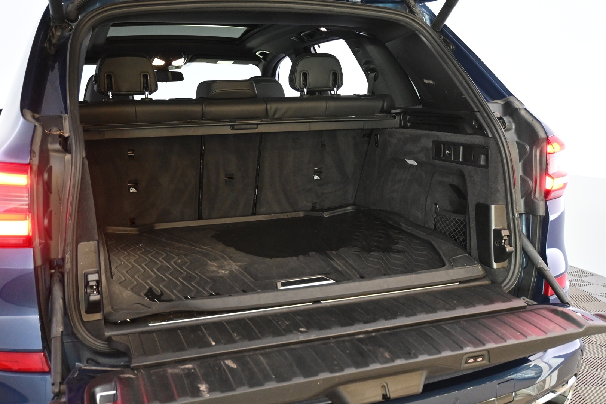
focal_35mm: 38
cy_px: 202
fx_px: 631
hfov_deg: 51.3
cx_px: 303
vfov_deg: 35.5
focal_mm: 25
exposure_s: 1/40
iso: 3200
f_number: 4.2
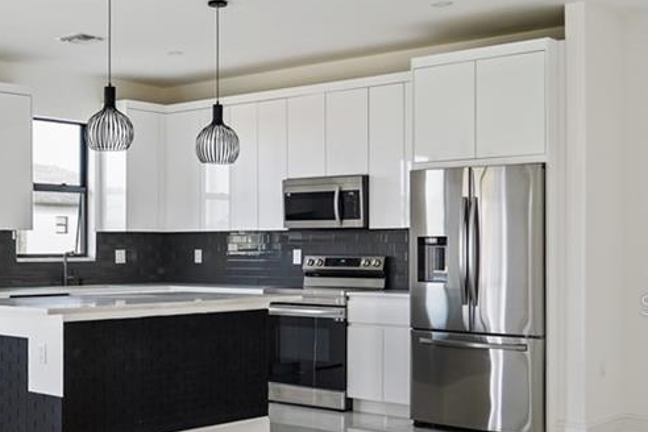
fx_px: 936
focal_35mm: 52
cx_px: 91
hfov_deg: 36.3
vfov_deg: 25.8
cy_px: 304
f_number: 4
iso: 1250
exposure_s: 1/200
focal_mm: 25
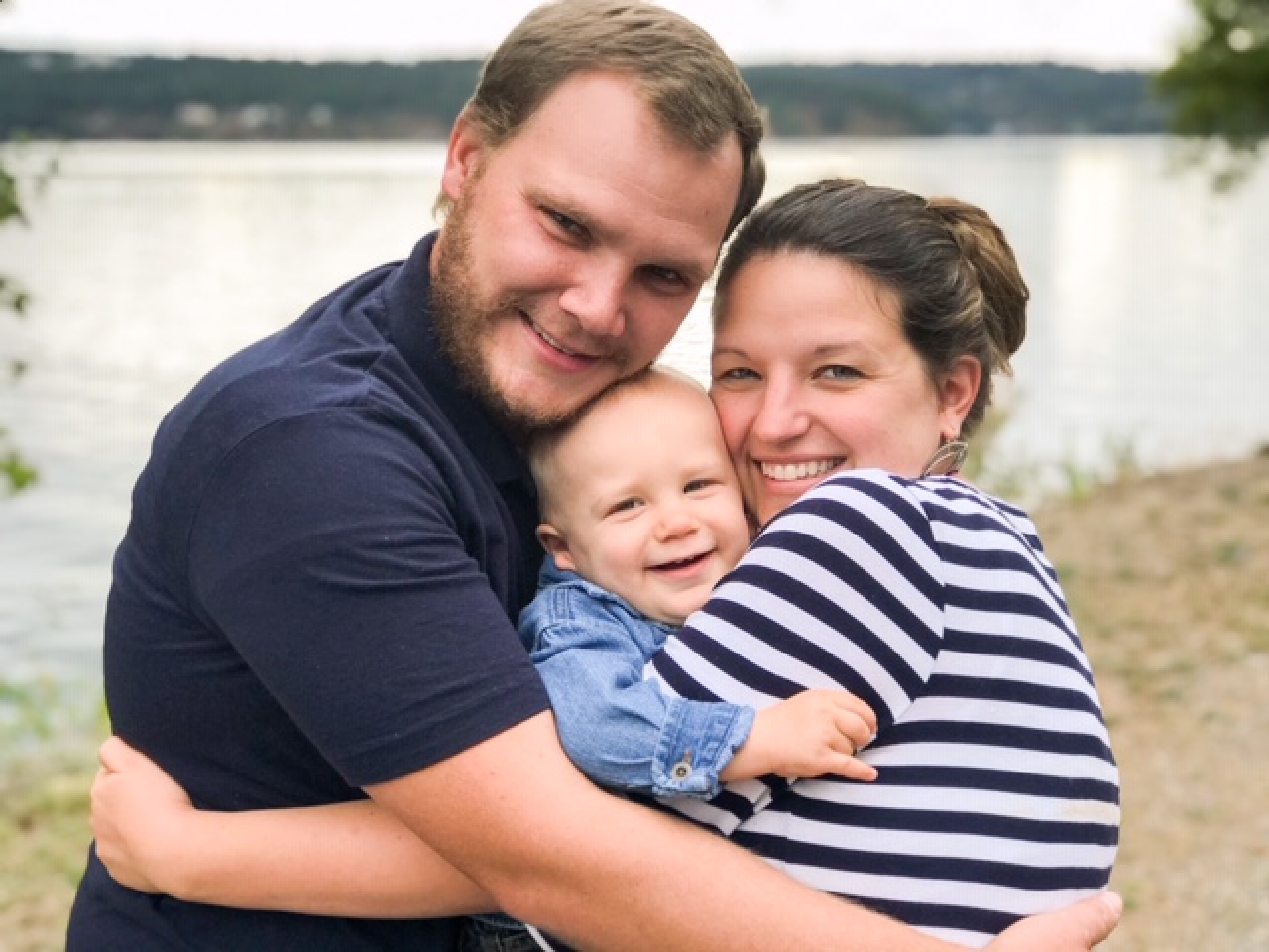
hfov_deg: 33.8
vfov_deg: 25.7
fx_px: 2090
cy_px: 476
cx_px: 634
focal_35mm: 57
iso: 20
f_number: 2.8
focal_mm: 6.6
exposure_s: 1/224
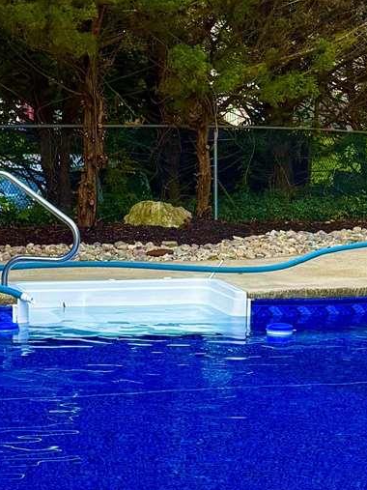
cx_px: 165
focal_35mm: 109
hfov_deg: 13.6
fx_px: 1541
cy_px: 307
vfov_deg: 18.0
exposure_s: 1/2000
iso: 80
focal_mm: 6.76
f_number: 1.78
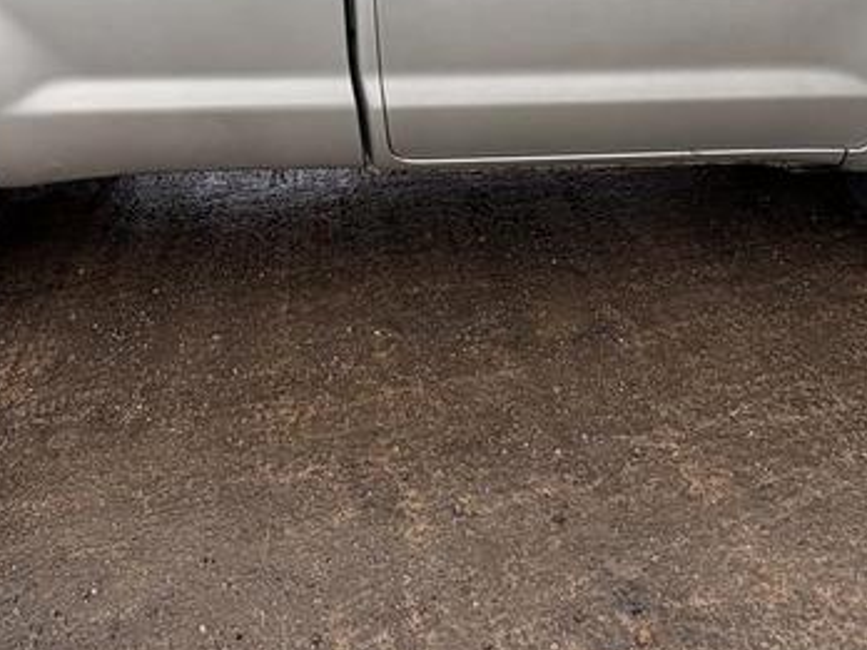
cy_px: -35
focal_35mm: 36
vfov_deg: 35.0
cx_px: 331
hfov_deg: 50.9
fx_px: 902
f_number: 2.2
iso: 40
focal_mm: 2.22
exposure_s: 1/329
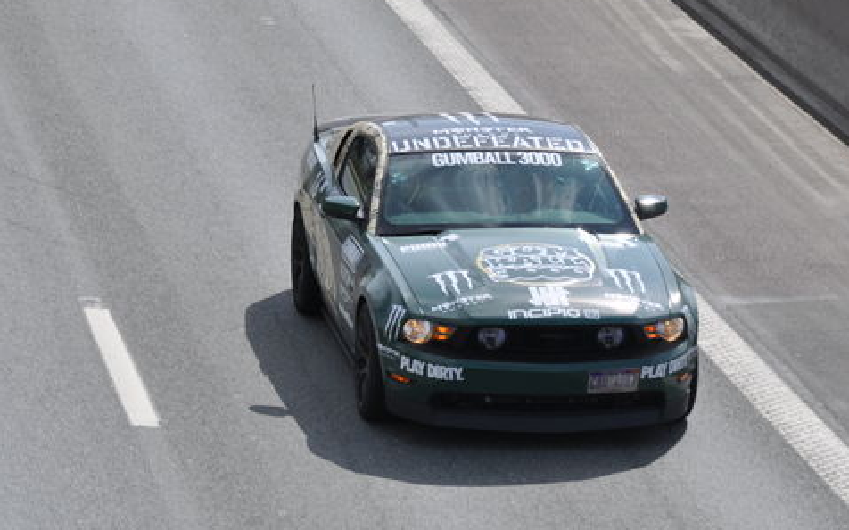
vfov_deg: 6.1
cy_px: 310
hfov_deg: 9.7
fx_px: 4988
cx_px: 469
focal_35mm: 216
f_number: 11
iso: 200
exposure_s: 1/500
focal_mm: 105
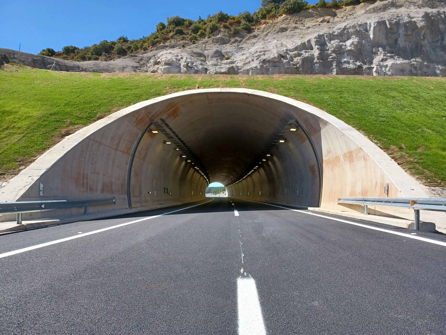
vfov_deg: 54.9
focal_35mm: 25
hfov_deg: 69.4
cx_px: 223
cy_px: 168
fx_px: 322
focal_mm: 4.6
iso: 32
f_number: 1.8
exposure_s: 1/336
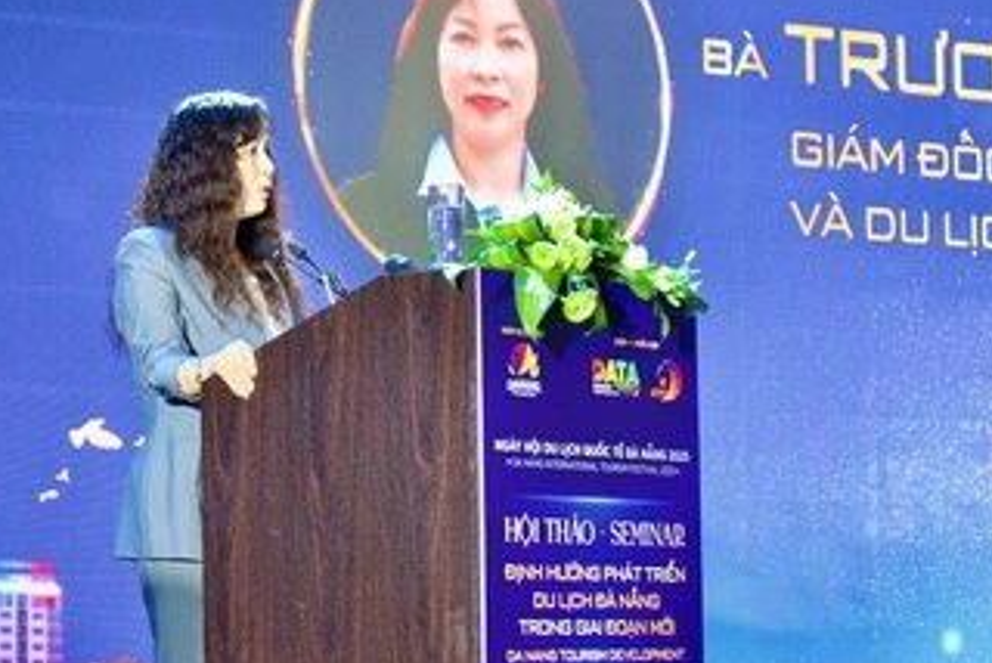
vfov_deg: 9.8
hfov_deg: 14.6
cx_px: 477
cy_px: 296
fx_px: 3861
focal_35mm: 140
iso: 1000
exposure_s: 1/100
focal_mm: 70
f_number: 5.6
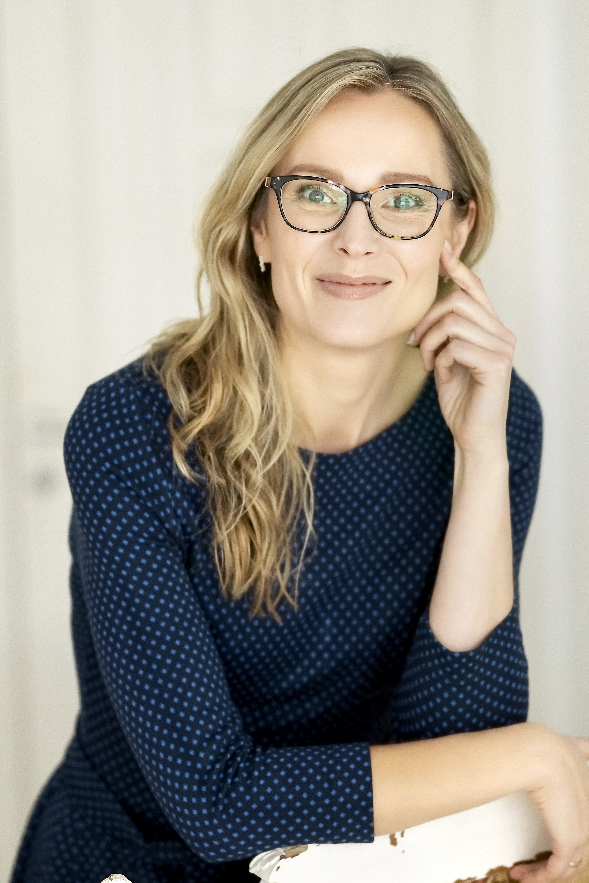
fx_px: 3129
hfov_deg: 10.8
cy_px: 442
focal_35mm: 128
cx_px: 294
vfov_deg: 16.1
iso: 1400
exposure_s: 1/250
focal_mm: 85
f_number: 1.8
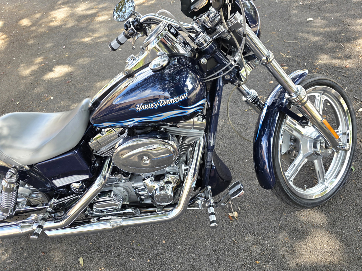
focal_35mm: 23
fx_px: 240
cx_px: 181
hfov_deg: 73.9
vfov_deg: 58.9
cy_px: 136
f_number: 1.7
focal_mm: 6.3
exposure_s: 1/370
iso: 40
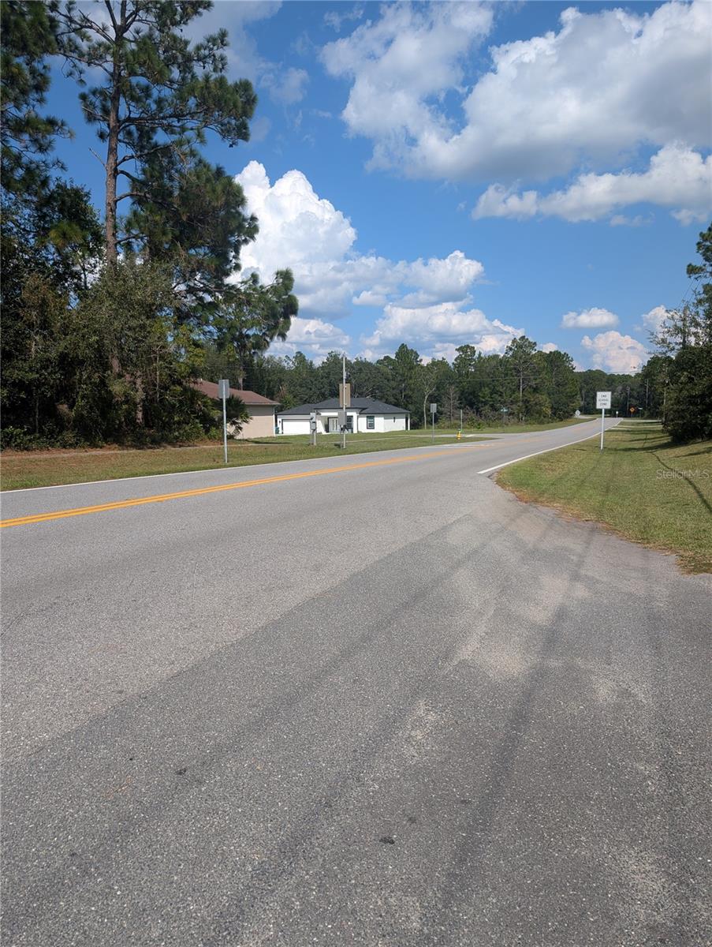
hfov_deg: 56.9
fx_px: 657
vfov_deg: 71.5
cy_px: 474
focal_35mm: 24
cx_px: 356
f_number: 1.68
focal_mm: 6.9
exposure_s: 1/1541
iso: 21
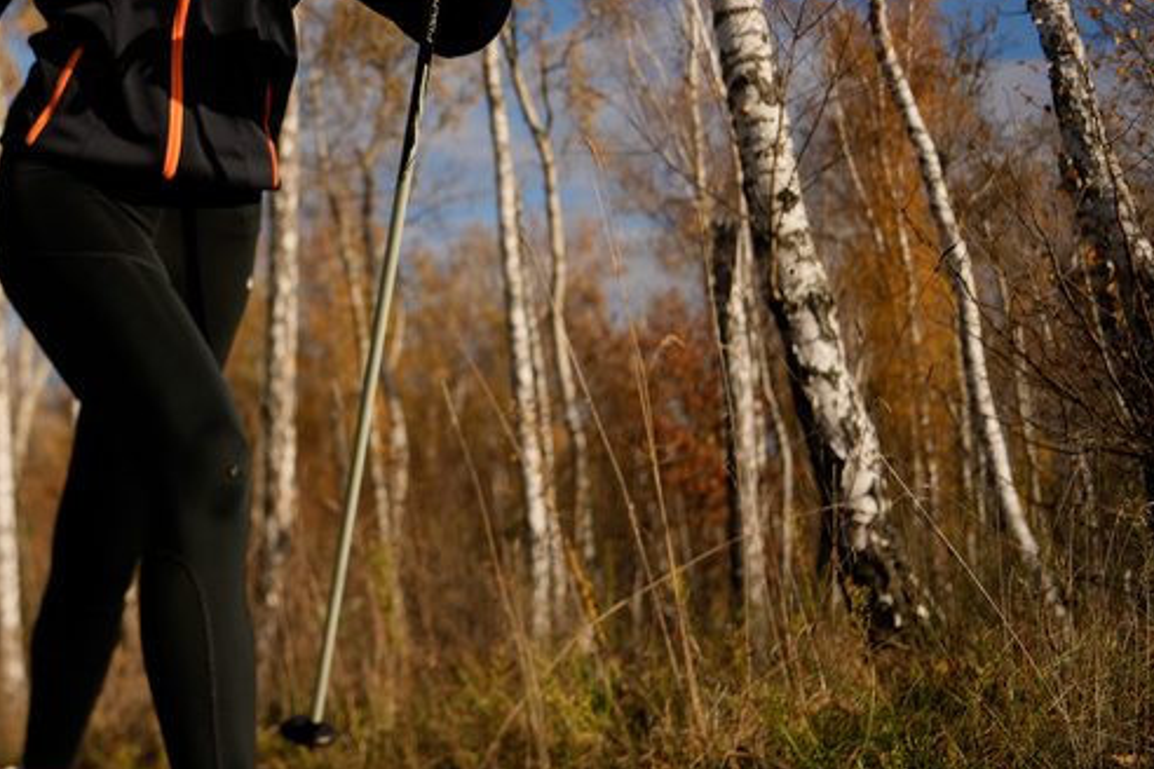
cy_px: 203
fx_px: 1603
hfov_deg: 35.6
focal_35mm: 50
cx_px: -9
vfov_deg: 26.7
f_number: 2.8
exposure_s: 1/2000
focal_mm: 24
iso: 50
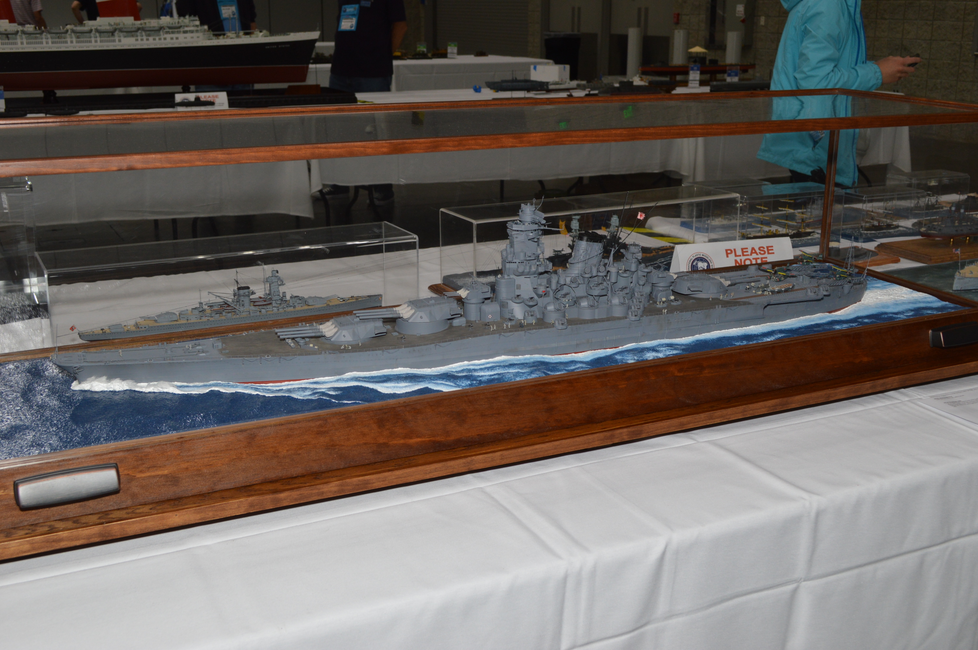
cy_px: 325
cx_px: 489
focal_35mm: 39
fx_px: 1059
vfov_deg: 34.1
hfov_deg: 49.6
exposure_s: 1/60
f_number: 8
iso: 320
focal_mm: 26
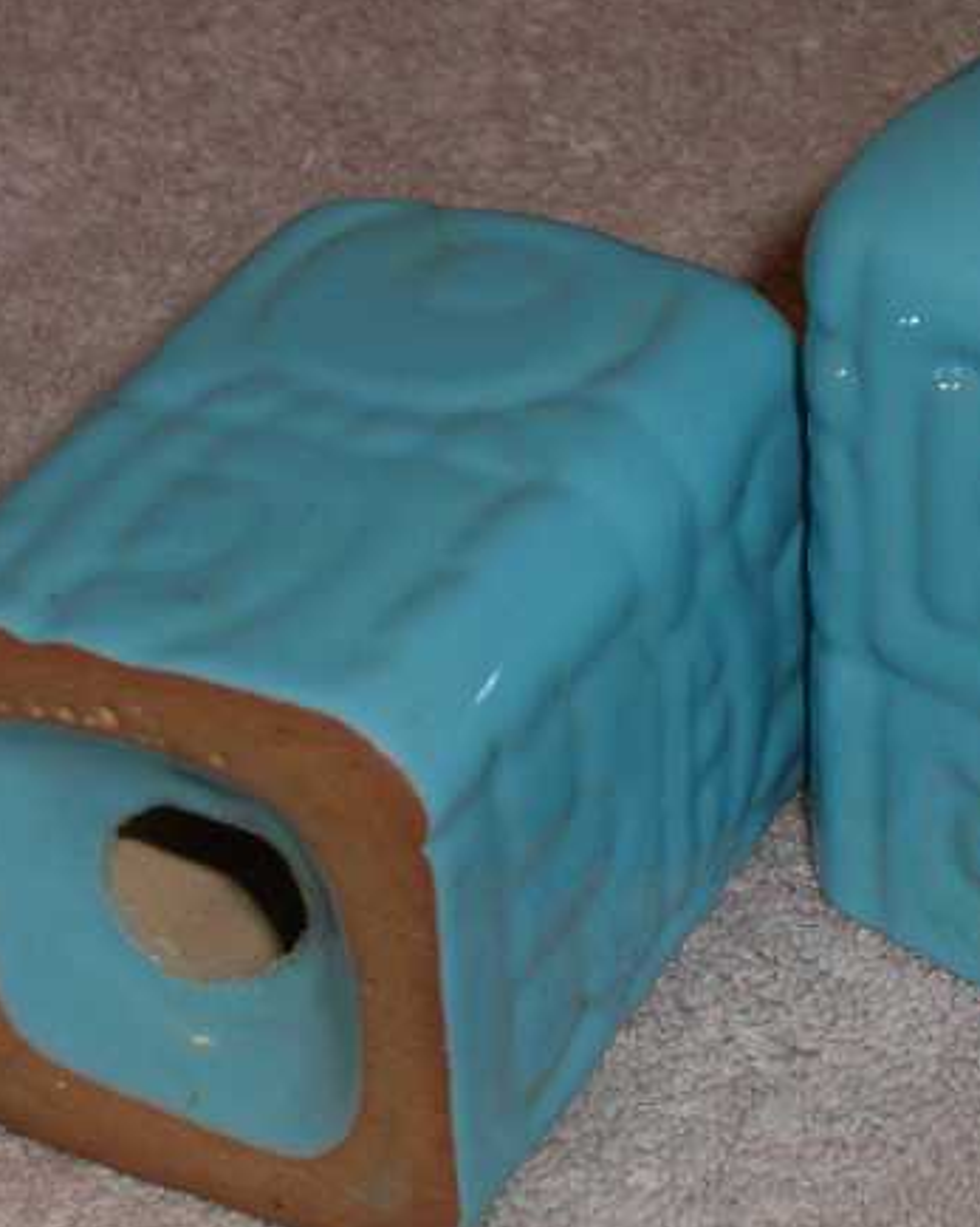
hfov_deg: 11.5
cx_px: 751
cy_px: 616
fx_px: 4860
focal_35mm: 134
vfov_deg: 14.4
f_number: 9.6
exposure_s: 1/30
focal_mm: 19.4
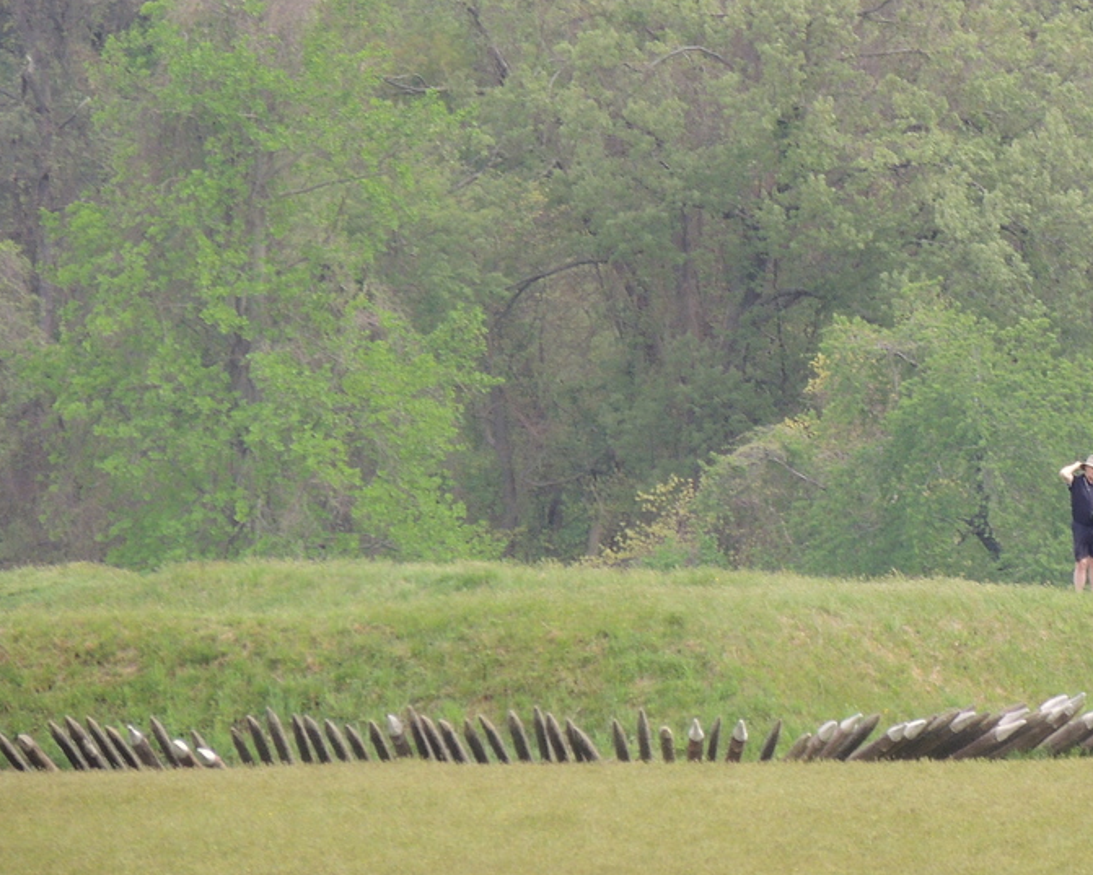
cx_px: 968
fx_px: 28309
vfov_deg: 1.8
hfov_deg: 2.2
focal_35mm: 875
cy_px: 225
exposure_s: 1/250
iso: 180
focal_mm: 83.8
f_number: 4.9
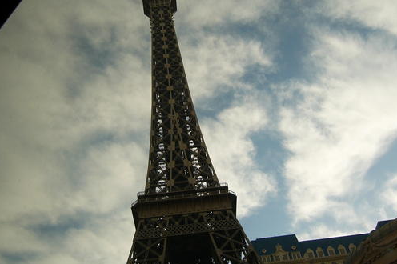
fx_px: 518
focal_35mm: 47
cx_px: 162
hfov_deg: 41.8
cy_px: 96
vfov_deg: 28.5
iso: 50
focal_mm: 5.8
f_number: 2.8
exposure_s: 1/250
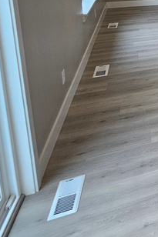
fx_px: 297
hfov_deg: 18.8
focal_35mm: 45
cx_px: 315
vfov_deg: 37.5
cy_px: -15
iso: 80
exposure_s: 1/60
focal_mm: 2.2
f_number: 2.2
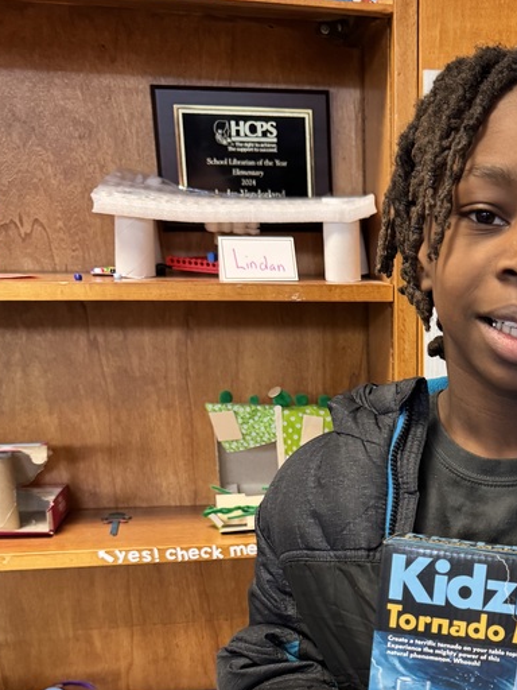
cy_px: 567
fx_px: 956
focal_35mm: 48
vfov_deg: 38.0
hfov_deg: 28.9
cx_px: 478
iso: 500
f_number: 1.78
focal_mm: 6.76
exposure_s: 1/60
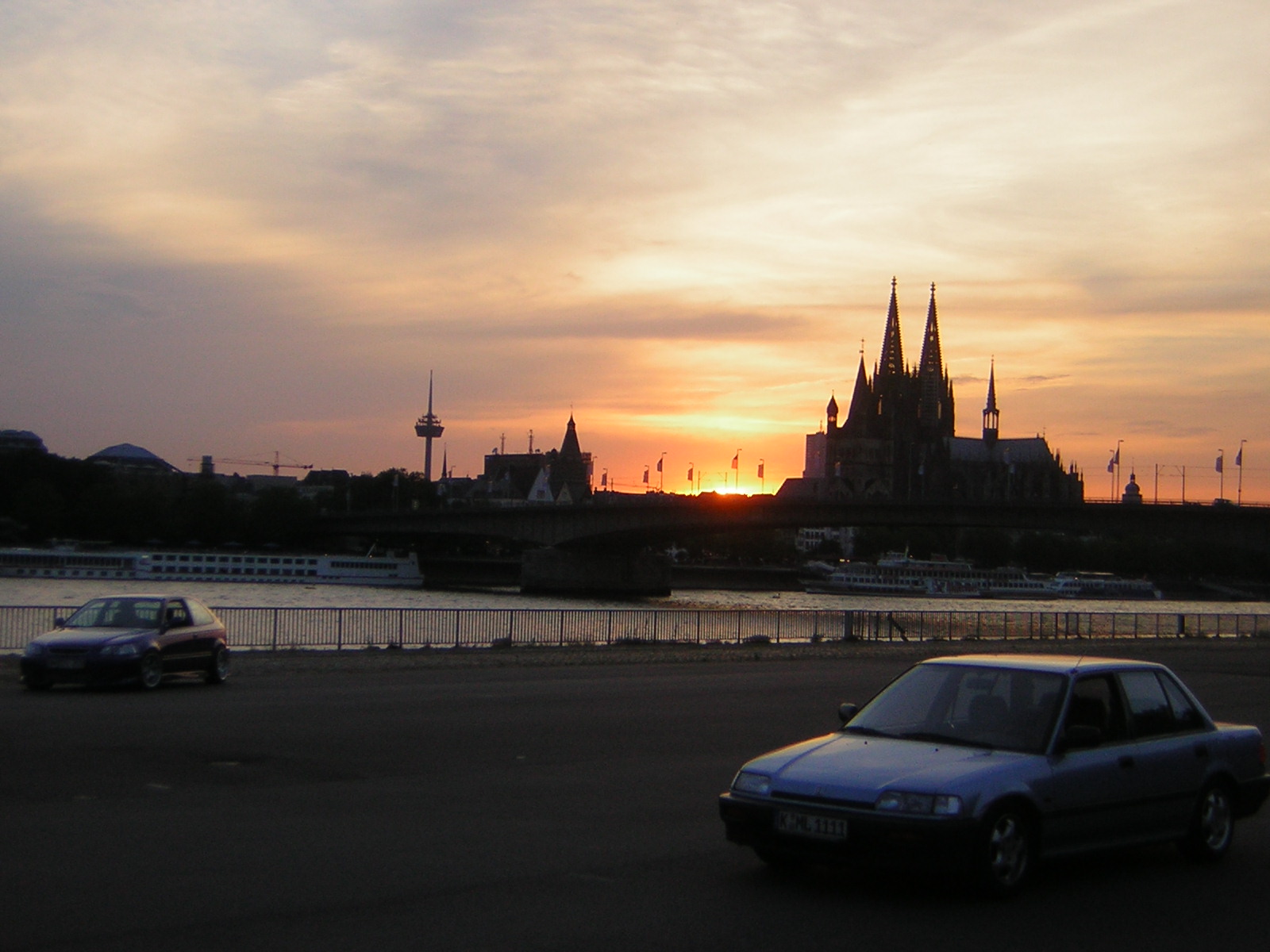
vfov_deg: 27.0
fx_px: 1981
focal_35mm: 54
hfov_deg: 35.5
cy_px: 476
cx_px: 635
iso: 50
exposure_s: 1/188
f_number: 3.2
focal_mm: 7.1
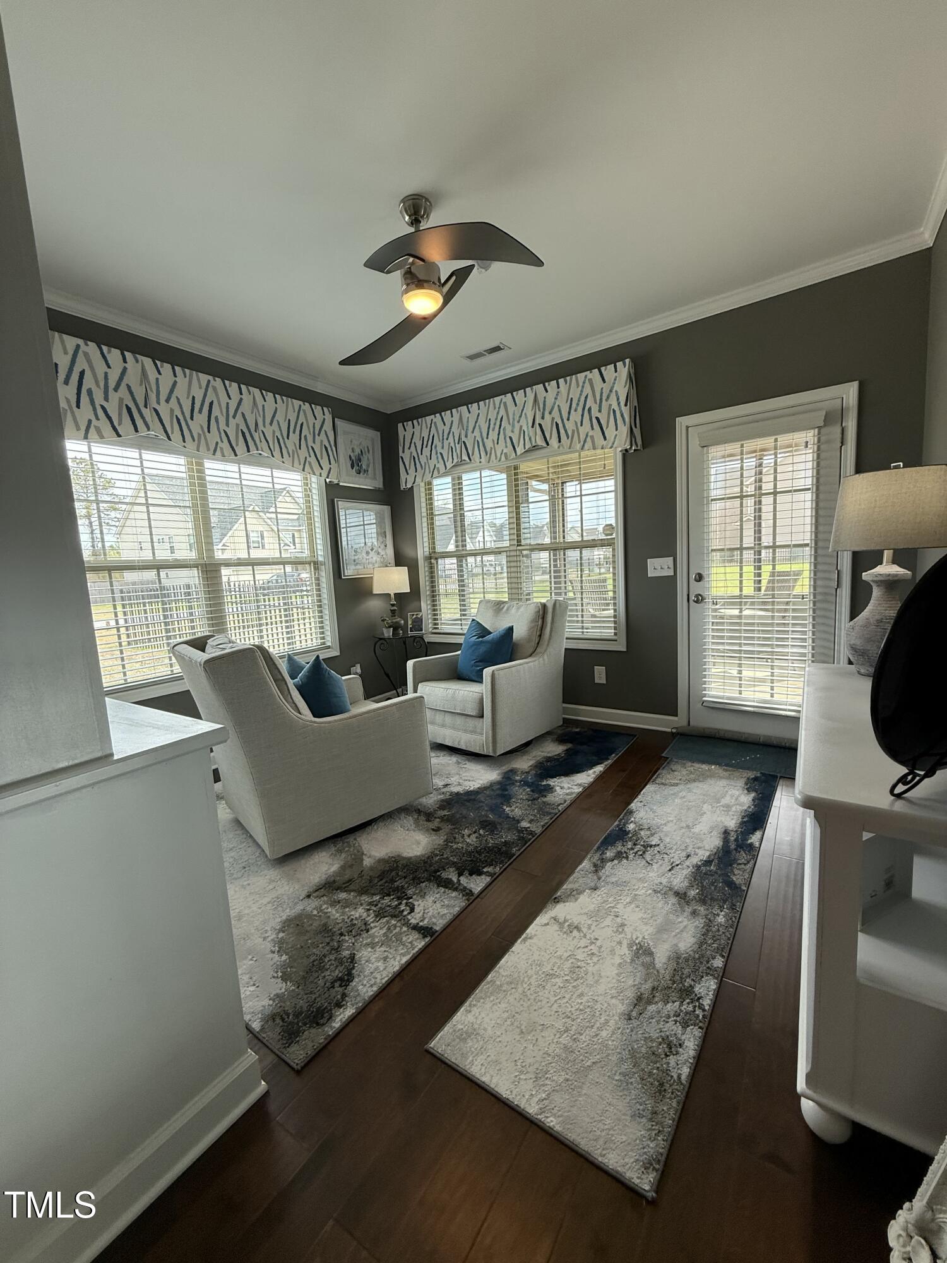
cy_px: 632
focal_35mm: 14
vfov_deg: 102.1
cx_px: 474
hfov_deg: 85.7
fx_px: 511
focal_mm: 2.22
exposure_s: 1/120
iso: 80
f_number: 2.2
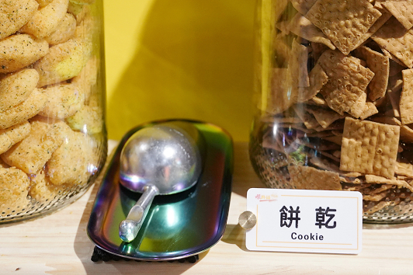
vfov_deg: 16.9
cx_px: 208
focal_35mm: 79
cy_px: 7
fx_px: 906
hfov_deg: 25.7
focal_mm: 35
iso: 1600
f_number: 3.5
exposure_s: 1/160
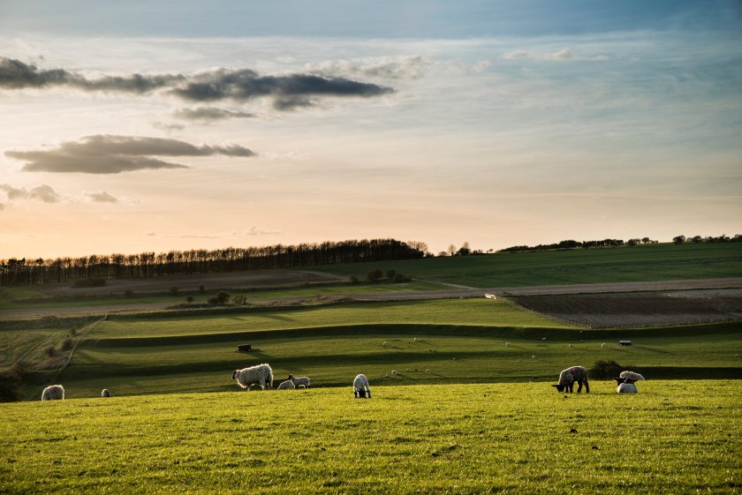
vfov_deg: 16.1
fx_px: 1753
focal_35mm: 85
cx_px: 371
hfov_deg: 23.9
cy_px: 248
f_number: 8
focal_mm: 85
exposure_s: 1/50
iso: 100
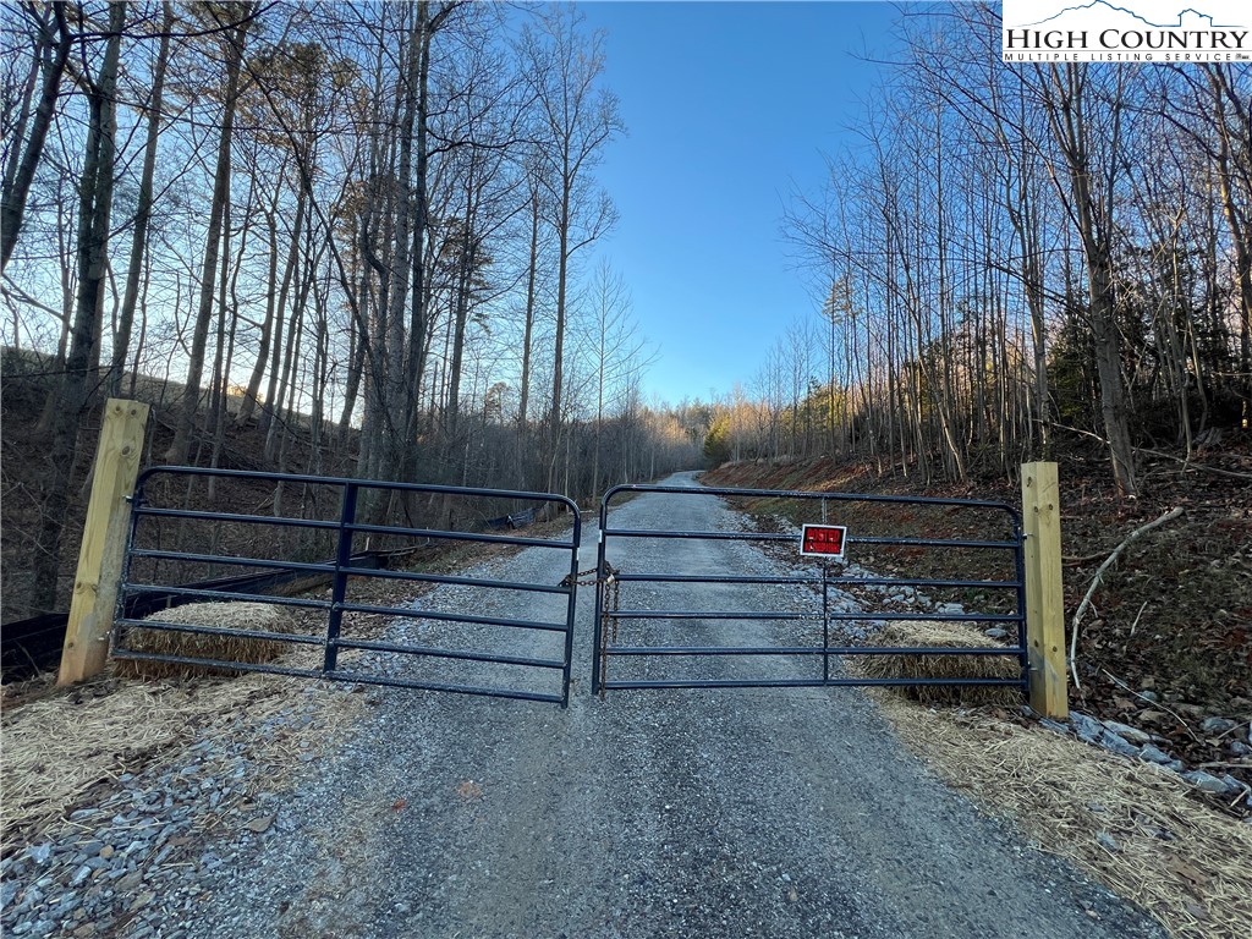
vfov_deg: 89.9
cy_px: 470
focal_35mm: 13
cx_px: 626
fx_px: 470
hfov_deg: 106.2
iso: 32
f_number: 1.8
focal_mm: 1.57
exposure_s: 1/195
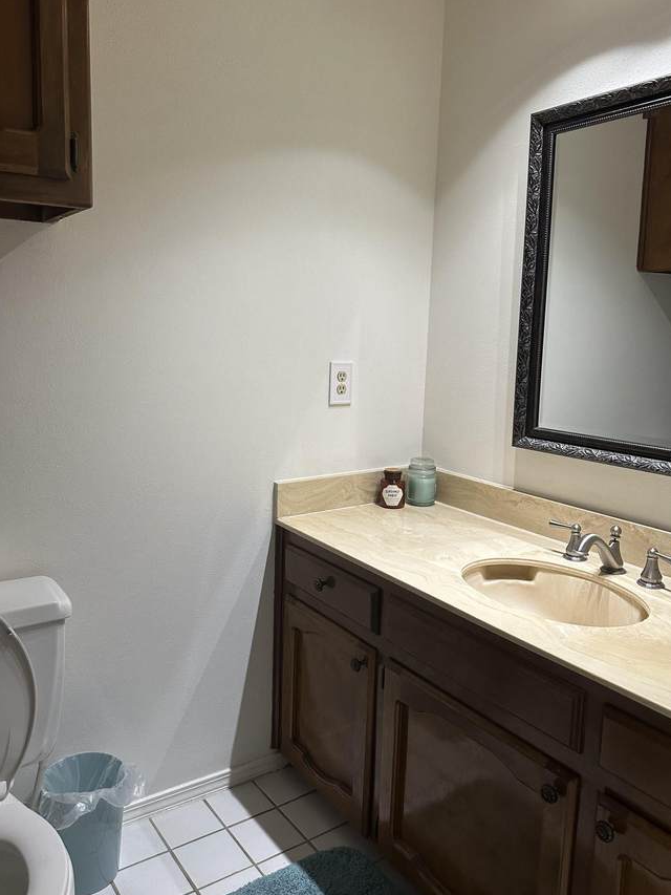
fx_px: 698
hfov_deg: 51.3
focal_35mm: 27
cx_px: 308
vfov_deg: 65.2
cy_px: 417
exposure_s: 1/120
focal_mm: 6.86
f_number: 1.78
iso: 160
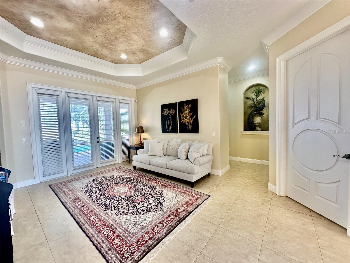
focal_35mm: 14
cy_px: 132
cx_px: 175
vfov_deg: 85.7
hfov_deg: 102.1
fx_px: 142
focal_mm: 2.22
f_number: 2.2
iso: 160
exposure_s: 1/120
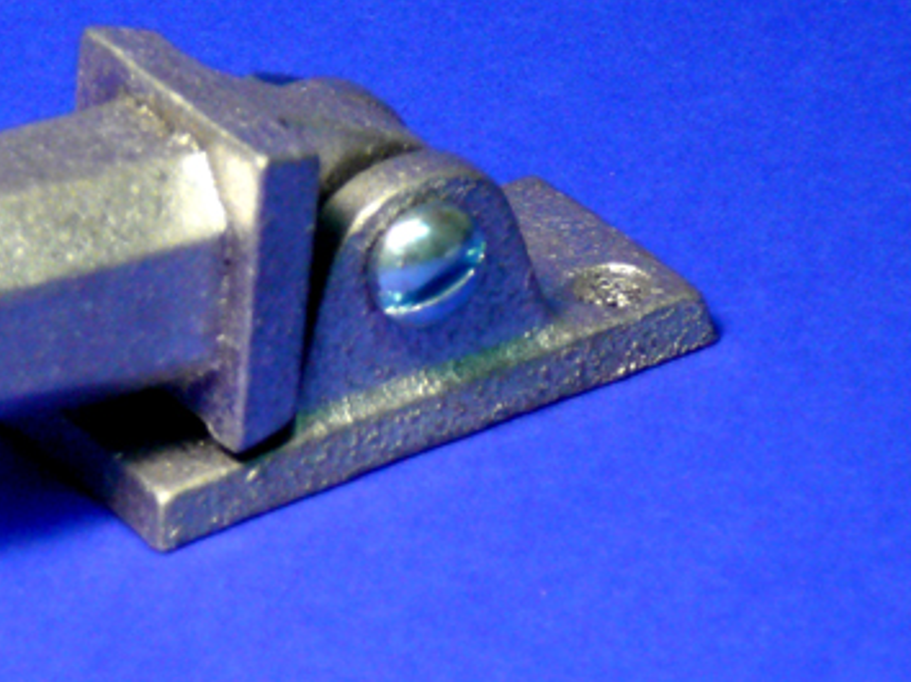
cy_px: 322
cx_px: 203
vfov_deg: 5.9
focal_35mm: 251
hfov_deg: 7.9
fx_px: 6601
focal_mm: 20.4
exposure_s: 1/40
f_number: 4
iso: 200
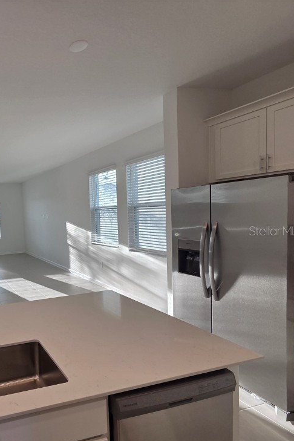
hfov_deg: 51.1
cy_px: 230
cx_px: -4
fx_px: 233
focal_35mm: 19
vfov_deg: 86.9
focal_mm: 2.2
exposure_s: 1/120
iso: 64
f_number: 2.2
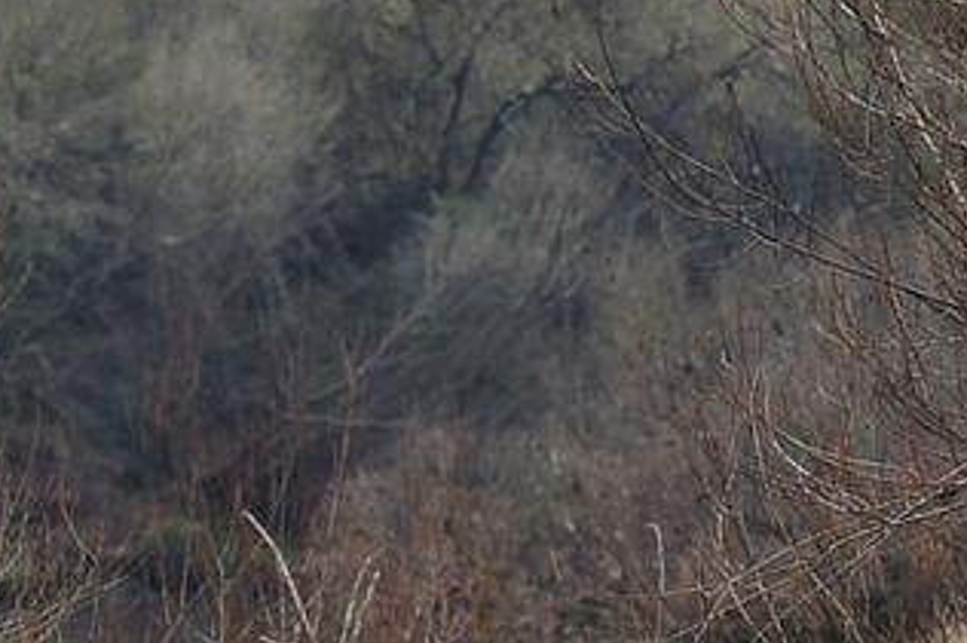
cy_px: 222
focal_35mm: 1518
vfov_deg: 0.9
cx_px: 887
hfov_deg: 1.4
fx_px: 40732
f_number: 11
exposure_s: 1/400
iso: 400
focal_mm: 300
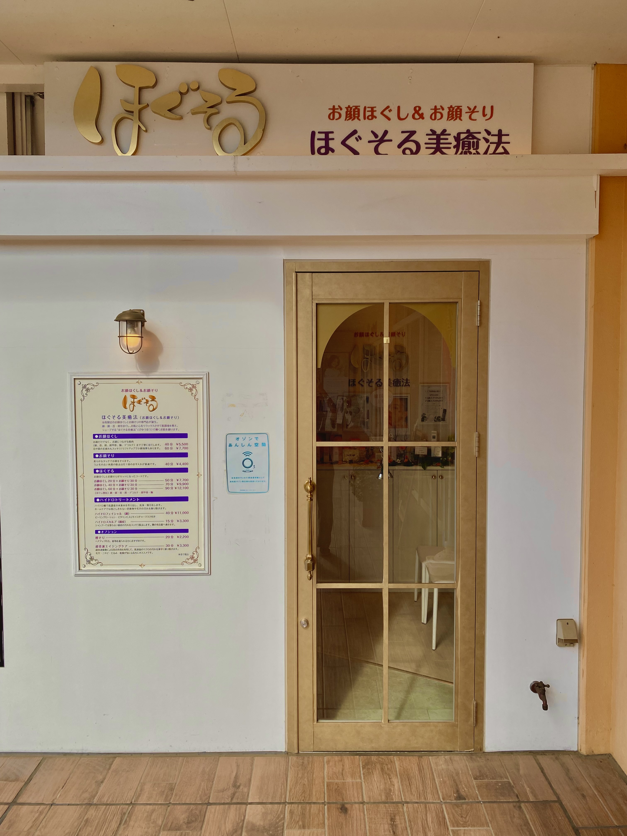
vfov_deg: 67.3
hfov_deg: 53.1
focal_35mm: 26
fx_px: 628
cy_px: 418
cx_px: 314
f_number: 1.8
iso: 32
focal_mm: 4.25
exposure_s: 1/2066
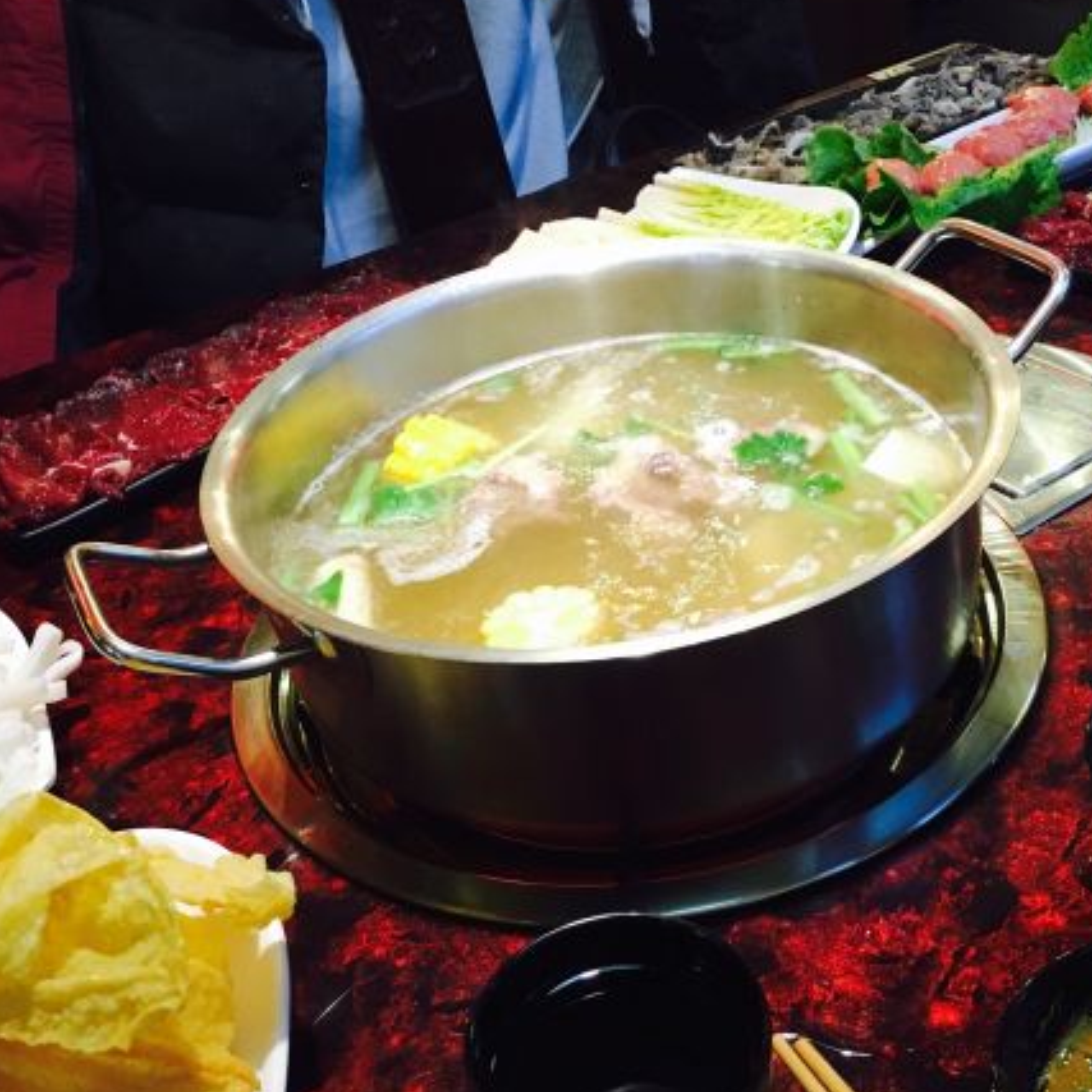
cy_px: 633
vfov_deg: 39.9
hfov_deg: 39.9
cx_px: 634
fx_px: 1499
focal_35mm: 42
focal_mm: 4.15
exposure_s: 1/33
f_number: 2.2
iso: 200
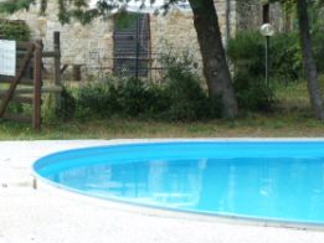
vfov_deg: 15.9
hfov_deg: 20.9
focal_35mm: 92
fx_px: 862
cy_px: 20
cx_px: 45
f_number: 3.6
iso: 80
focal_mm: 6.5
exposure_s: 1/100
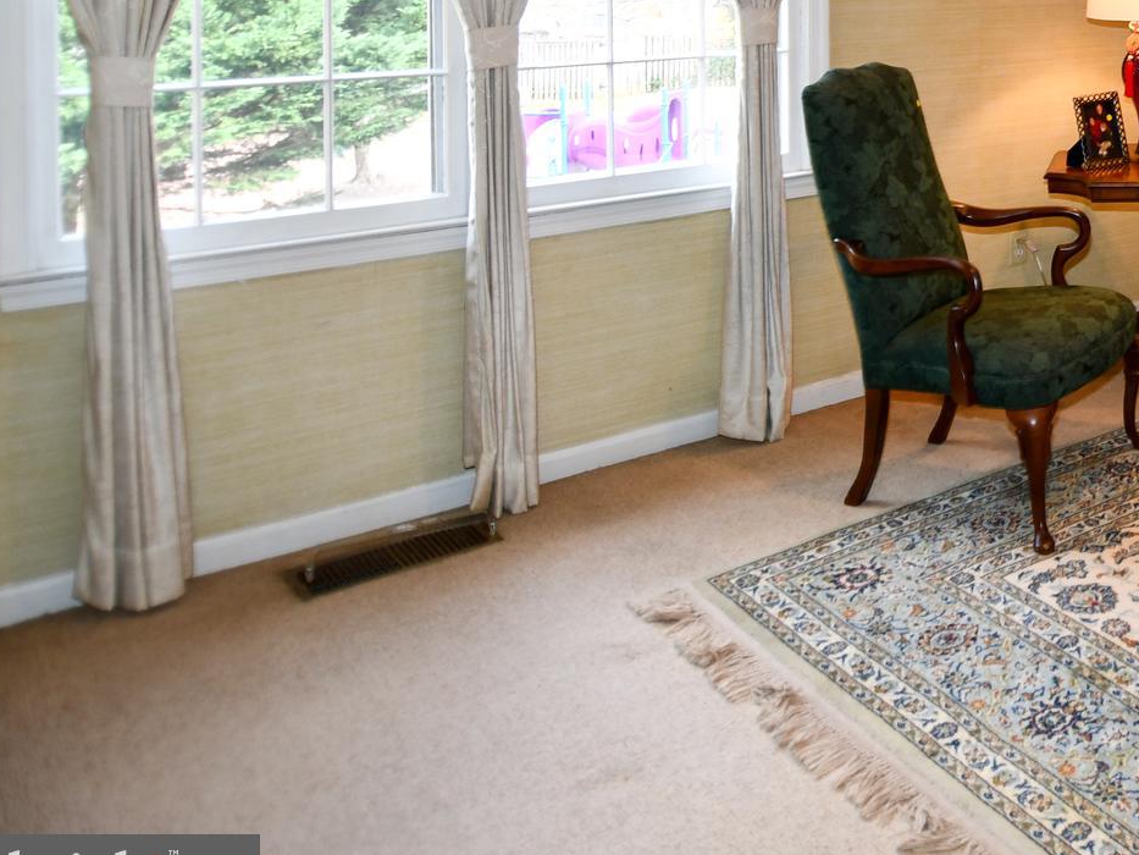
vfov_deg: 35.6
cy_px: 90
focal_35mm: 38
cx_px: 1239
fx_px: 1251
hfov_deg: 40.2
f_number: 4
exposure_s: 1/60
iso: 200
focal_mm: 12
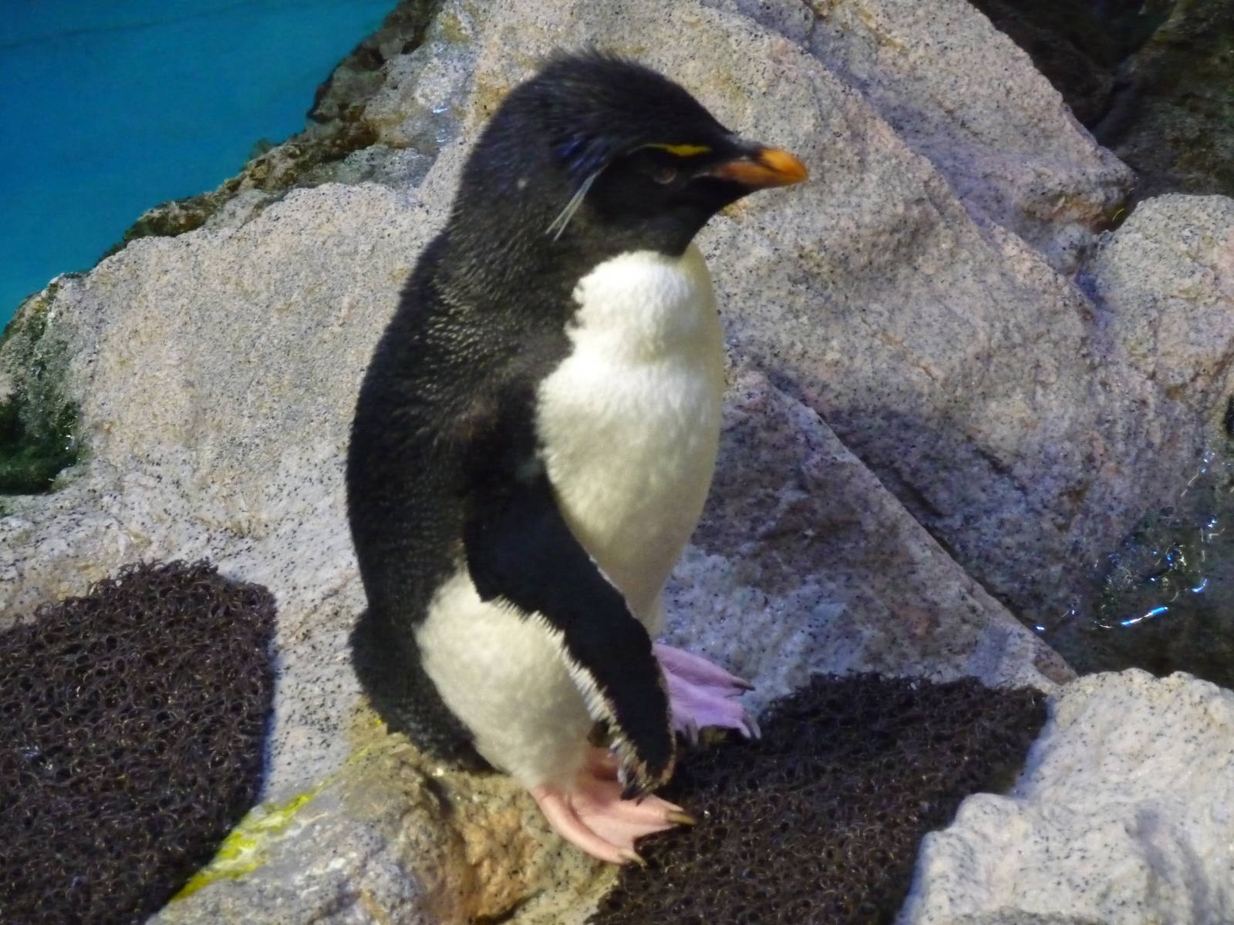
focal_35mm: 178
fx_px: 6345
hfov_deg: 11.1
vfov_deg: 8.3
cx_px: 617
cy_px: 462
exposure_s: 1/50
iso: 800
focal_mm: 30.5
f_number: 4.8
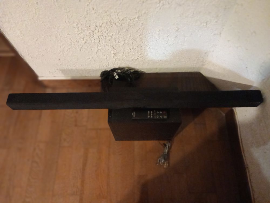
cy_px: 102
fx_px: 195
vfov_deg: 54.9
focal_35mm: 25
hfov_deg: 69.4
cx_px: 135
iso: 1600
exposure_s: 1/17
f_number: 2
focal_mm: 4
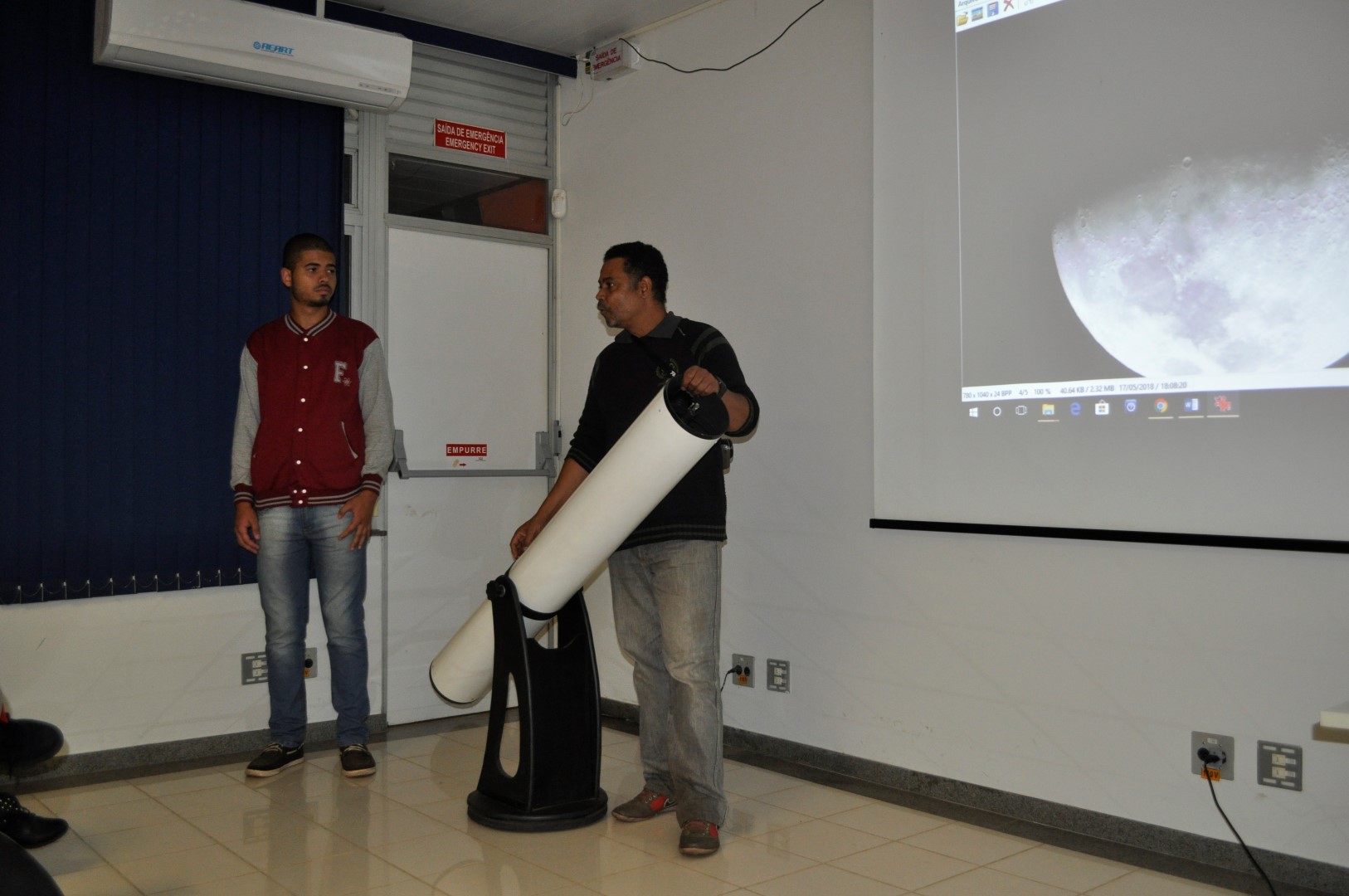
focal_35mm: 33
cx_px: 674
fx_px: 1235
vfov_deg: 39.9
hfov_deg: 57.3
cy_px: 448
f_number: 3.8
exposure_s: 1/60
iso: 800
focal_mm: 22
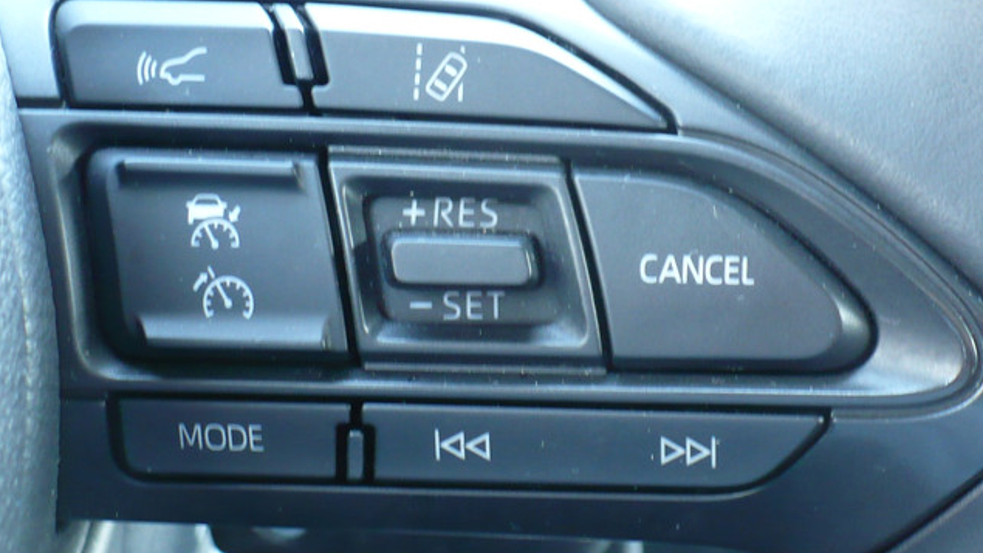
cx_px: 492
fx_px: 2033
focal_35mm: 78
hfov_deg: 27.2
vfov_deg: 15.5
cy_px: 271
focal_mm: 7.9
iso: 200
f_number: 3
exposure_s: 1/13
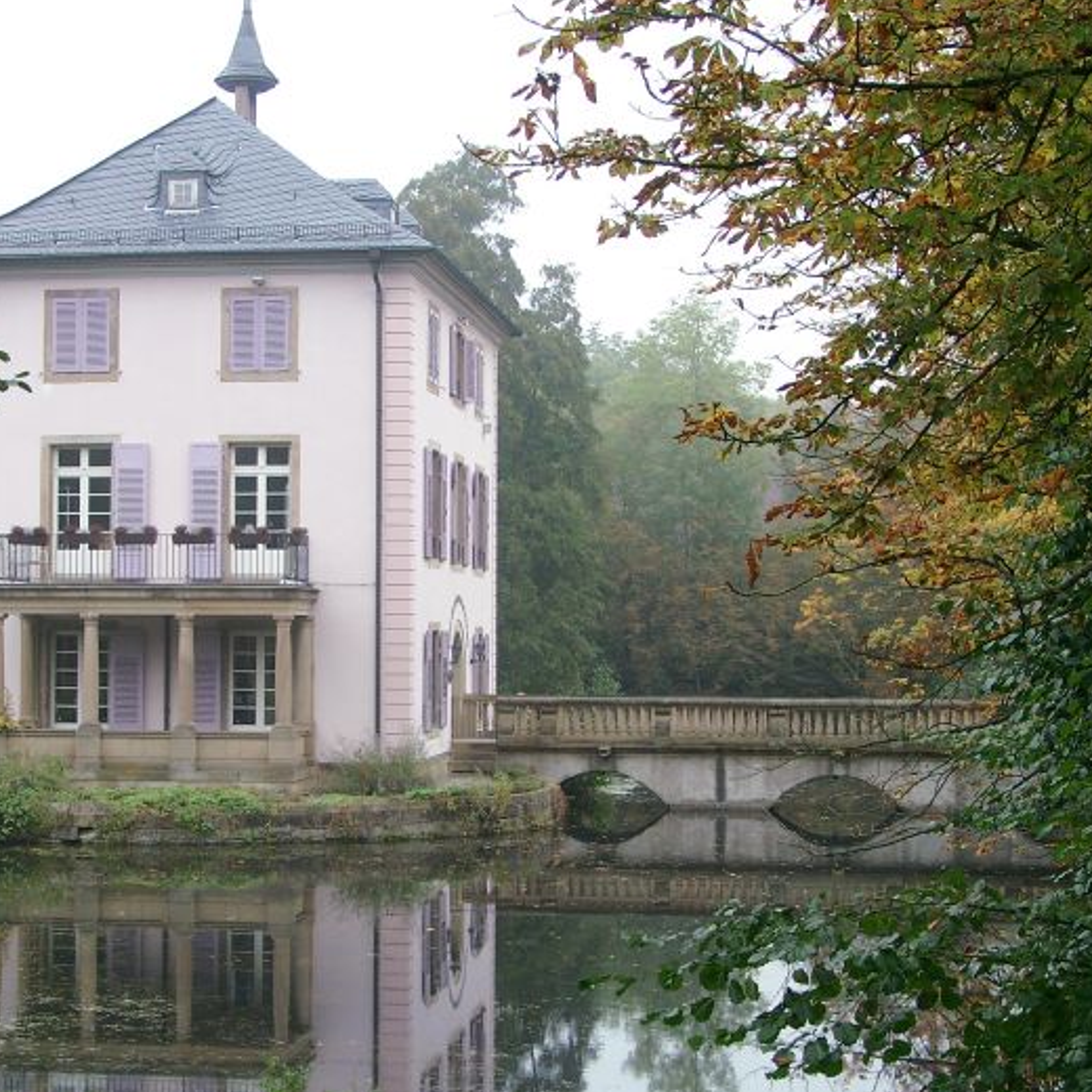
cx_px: 426
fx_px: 2427
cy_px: 510
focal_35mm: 68
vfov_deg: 25.4
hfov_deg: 25.3
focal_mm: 10.4
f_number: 4
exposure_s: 1/135
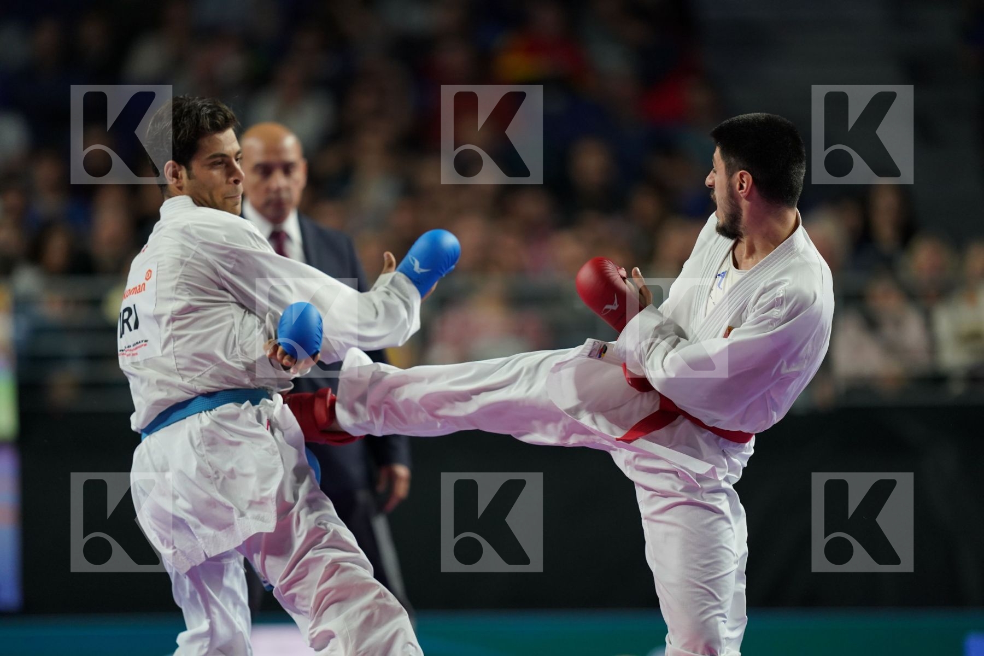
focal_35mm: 400
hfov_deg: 5.2
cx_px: 492
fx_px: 10932
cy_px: 328
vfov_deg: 3.4
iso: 2000
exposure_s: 1/1000
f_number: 2.8
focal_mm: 400
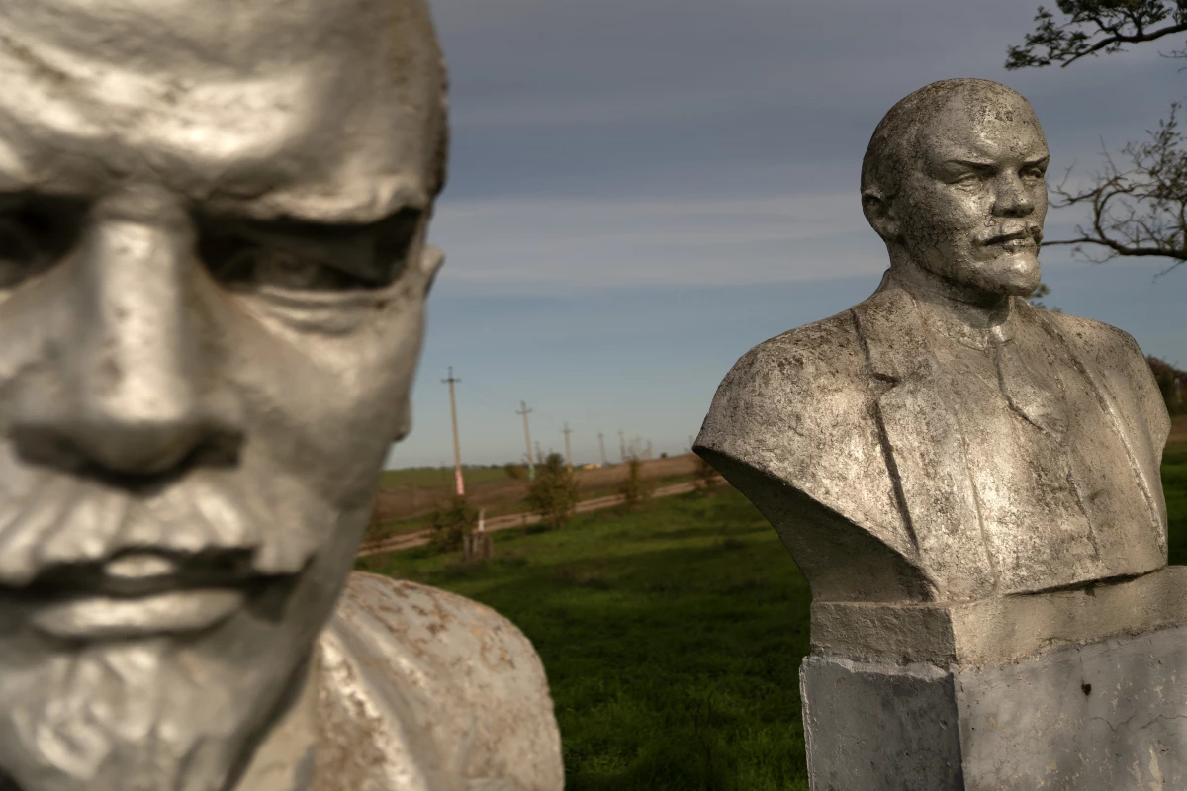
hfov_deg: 48.5
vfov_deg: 33.4
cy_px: 396
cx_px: 594
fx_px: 1319
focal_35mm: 40
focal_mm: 40
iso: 100
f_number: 2.8
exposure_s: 1/8000
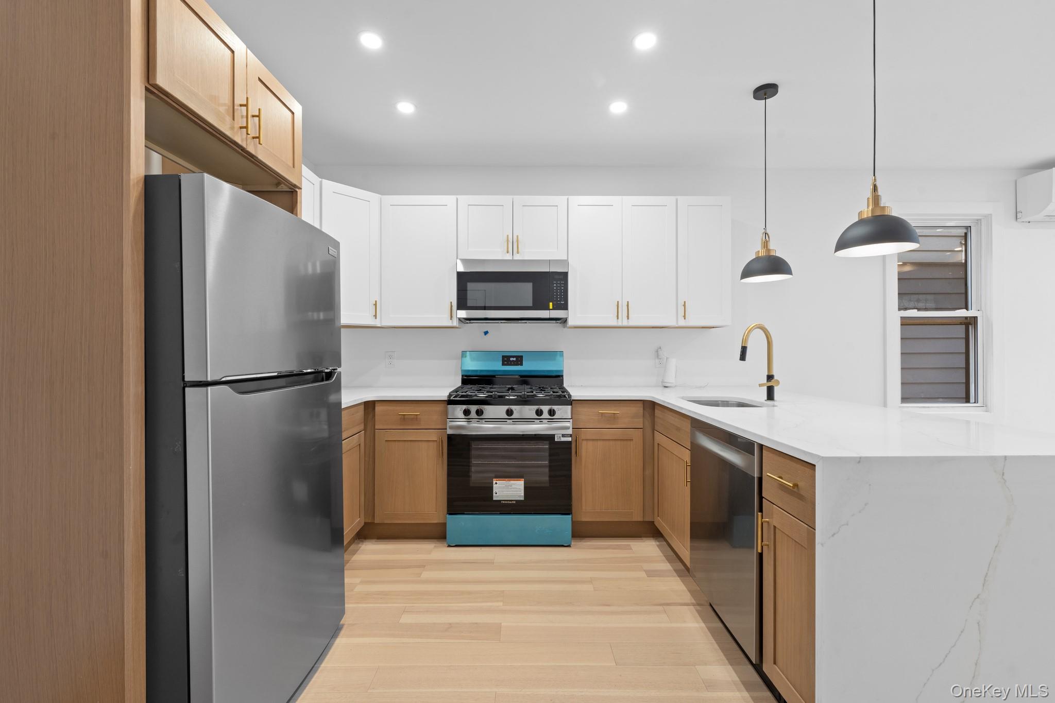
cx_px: 528
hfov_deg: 104.3
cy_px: 352
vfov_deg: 81.2
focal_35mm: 14
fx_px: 410
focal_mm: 14
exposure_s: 1/5
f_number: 10
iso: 320
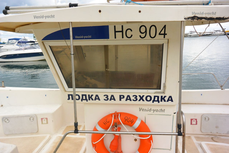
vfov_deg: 45.0
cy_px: 76
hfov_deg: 63.7
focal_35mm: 29
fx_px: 184
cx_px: 114
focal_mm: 11
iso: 160
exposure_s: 1/500
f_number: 5.6
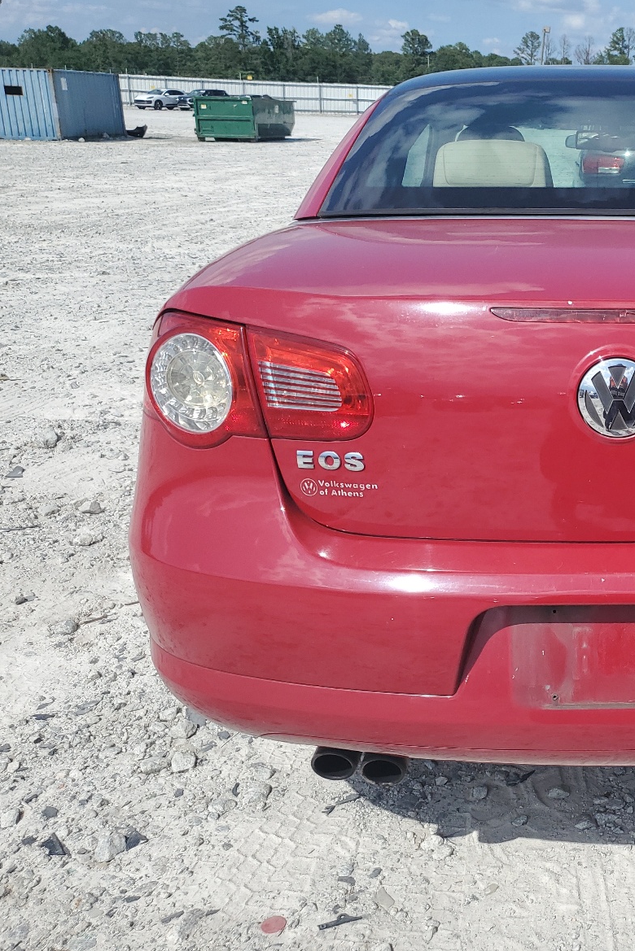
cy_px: 472
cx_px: 624
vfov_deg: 51.9
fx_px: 978
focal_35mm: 37
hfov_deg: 33.2
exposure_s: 1/5000
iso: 50
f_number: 1.5
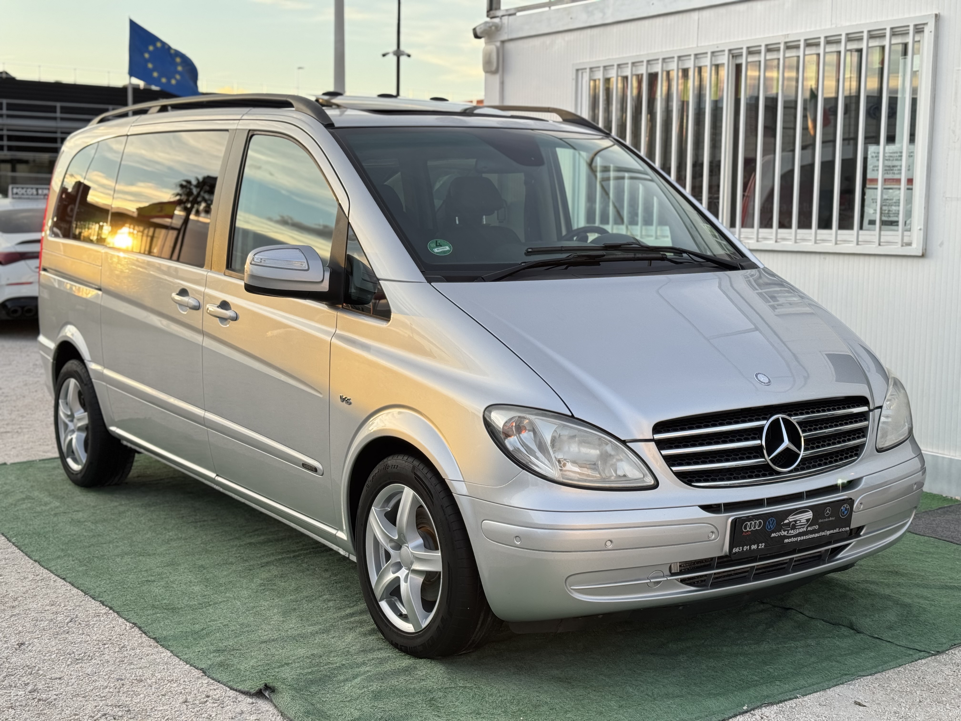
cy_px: 360
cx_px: 480
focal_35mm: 48
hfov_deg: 39.7
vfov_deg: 30.3
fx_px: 1333
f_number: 1.78
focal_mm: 6.76
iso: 64
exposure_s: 1/213
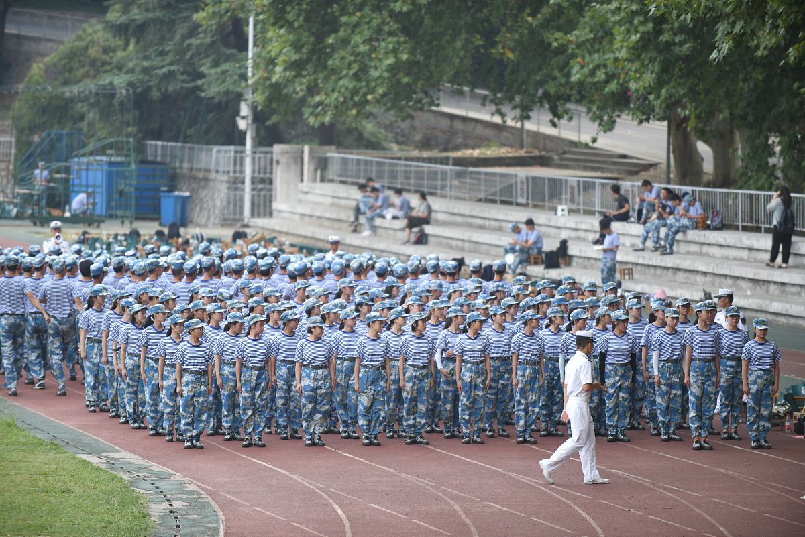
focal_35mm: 200
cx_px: 402
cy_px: 268
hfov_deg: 10.3
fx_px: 4474
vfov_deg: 6.9
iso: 250
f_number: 2.8
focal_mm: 200
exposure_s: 1/640
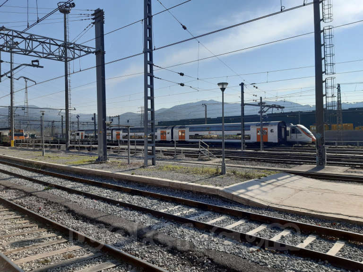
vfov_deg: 53.1
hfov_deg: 67.3
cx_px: 182
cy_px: 136
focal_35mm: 26
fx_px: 273
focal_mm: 3.92
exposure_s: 1/3509
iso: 40
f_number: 1.7
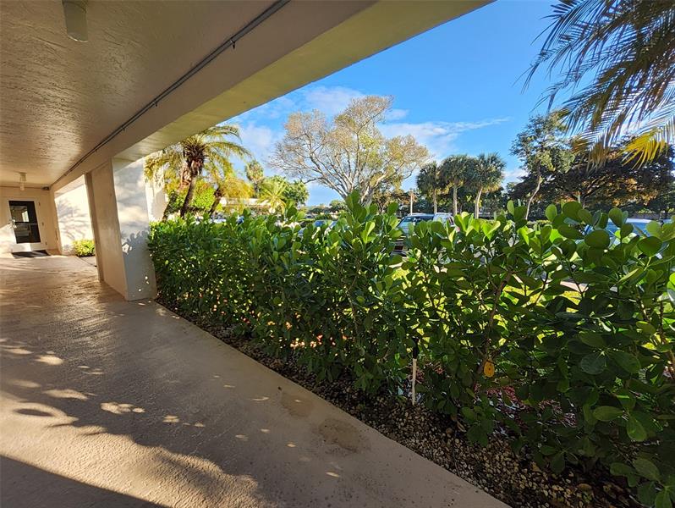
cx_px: 338
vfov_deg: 90.0
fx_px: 254
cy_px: 254
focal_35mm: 13
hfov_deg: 106.1
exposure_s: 1/253
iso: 32
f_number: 2.2
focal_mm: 1.13
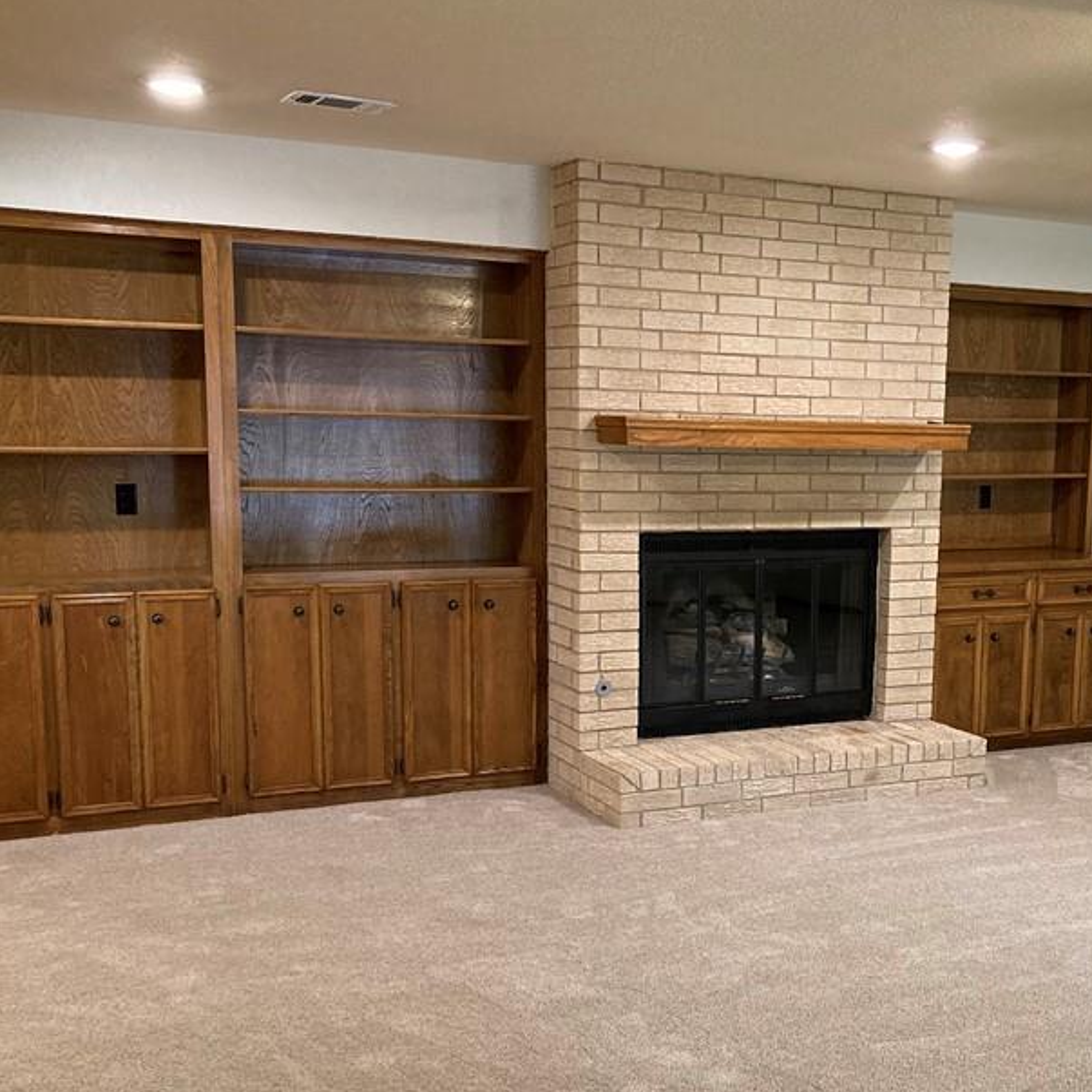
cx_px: 797
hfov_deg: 39.1
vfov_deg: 39.8
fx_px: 1499
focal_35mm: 42
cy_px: 657
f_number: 1.8
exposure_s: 1/60
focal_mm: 3.99
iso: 250
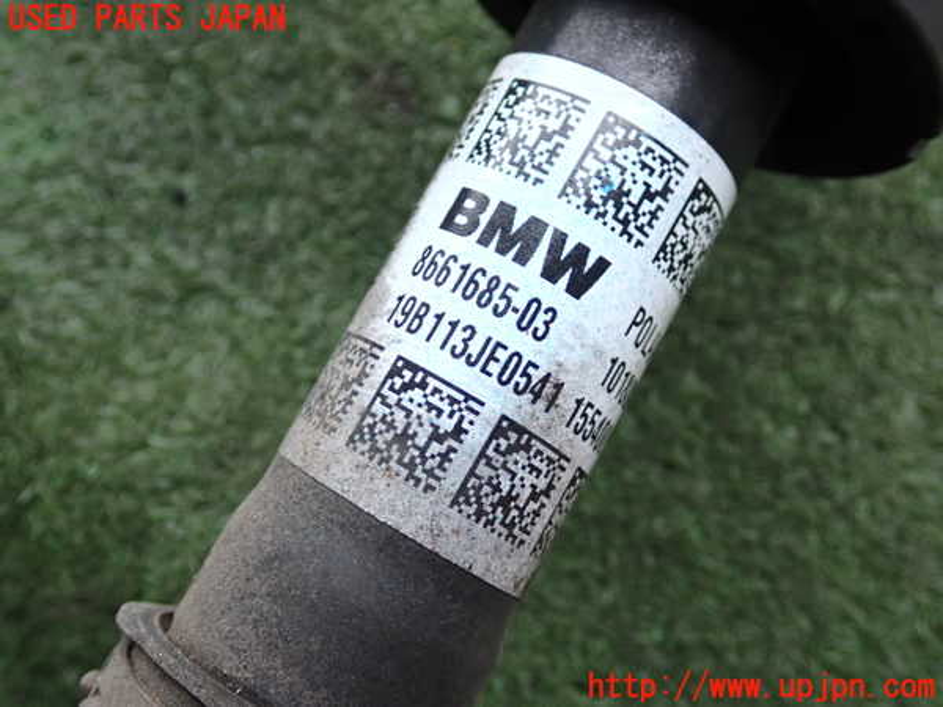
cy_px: 354
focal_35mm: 41
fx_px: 1117
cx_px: 472
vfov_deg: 35.1
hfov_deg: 45.8
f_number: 2.8
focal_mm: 7.31
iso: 320
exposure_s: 1/40
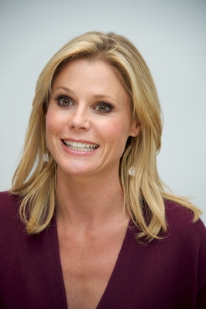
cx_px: 103
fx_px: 1720
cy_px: 154
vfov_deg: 10.3
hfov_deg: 6.9
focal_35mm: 200
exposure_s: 1/60
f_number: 5.6
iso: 400
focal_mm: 200
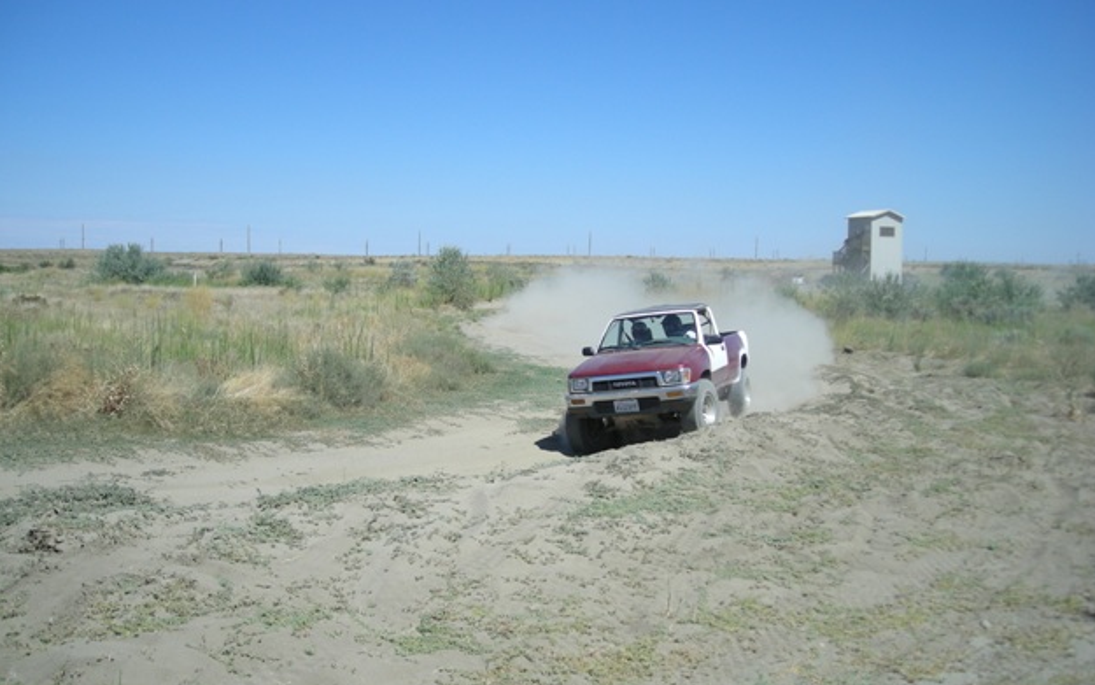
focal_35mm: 38
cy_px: 336
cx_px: 543
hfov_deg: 51.5
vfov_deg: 33.6
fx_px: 1134
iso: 50
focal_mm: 5.7
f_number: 5.7
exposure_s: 1/293
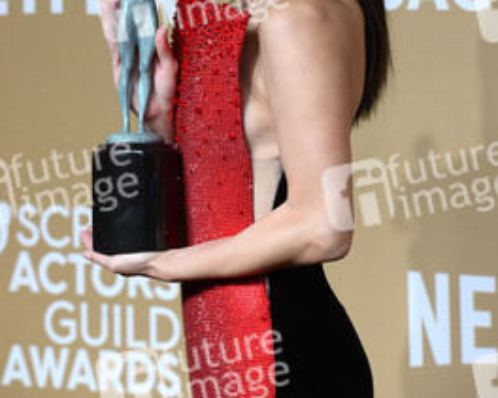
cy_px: 92
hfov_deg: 7.6
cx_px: 248
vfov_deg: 6.0
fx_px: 3772
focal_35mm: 256
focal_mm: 180
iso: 2000
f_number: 6.3
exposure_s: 1/250
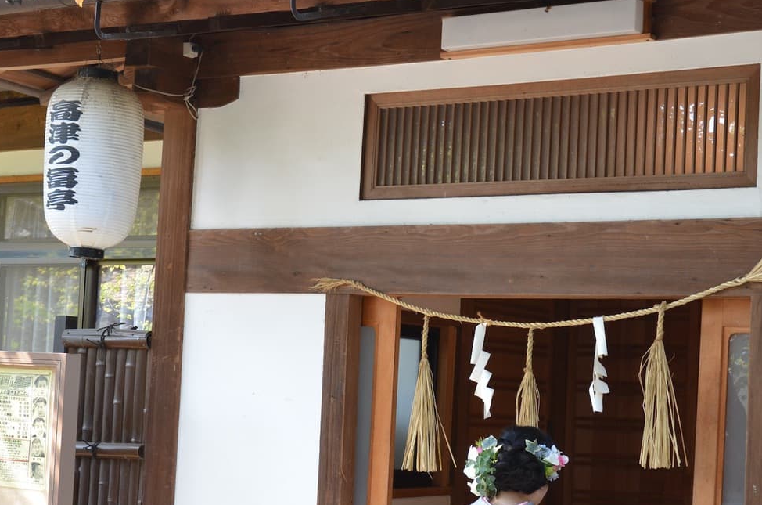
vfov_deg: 19.0
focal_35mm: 71
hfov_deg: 28.4
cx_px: 465
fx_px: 1500
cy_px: 337
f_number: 5
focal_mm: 32
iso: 800
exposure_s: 1/200
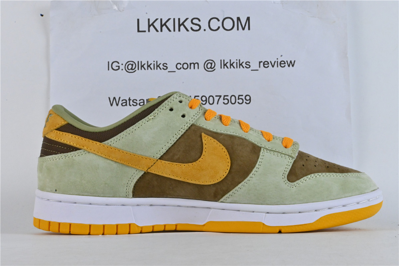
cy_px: 133
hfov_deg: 34.2
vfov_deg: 23.2
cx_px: 200
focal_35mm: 58
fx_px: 648
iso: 1600
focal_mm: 39
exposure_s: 1/15
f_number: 36
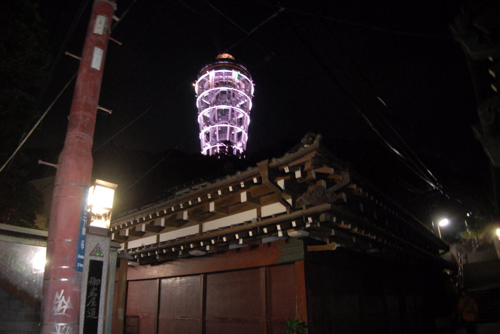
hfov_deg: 67.3
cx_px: 250
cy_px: 167
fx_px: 375
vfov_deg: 48.0
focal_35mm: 27
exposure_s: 1/3
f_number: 3.5
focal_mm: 18
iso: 800
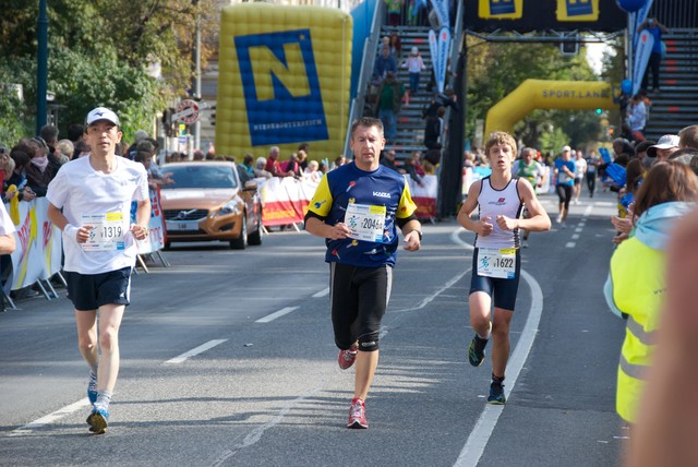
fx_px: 3260
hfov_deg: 12.2
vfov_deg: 8.2
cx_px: 349
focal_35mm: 168
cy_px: 234
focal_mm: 112
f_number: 5.6
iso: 400
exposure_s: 1/500
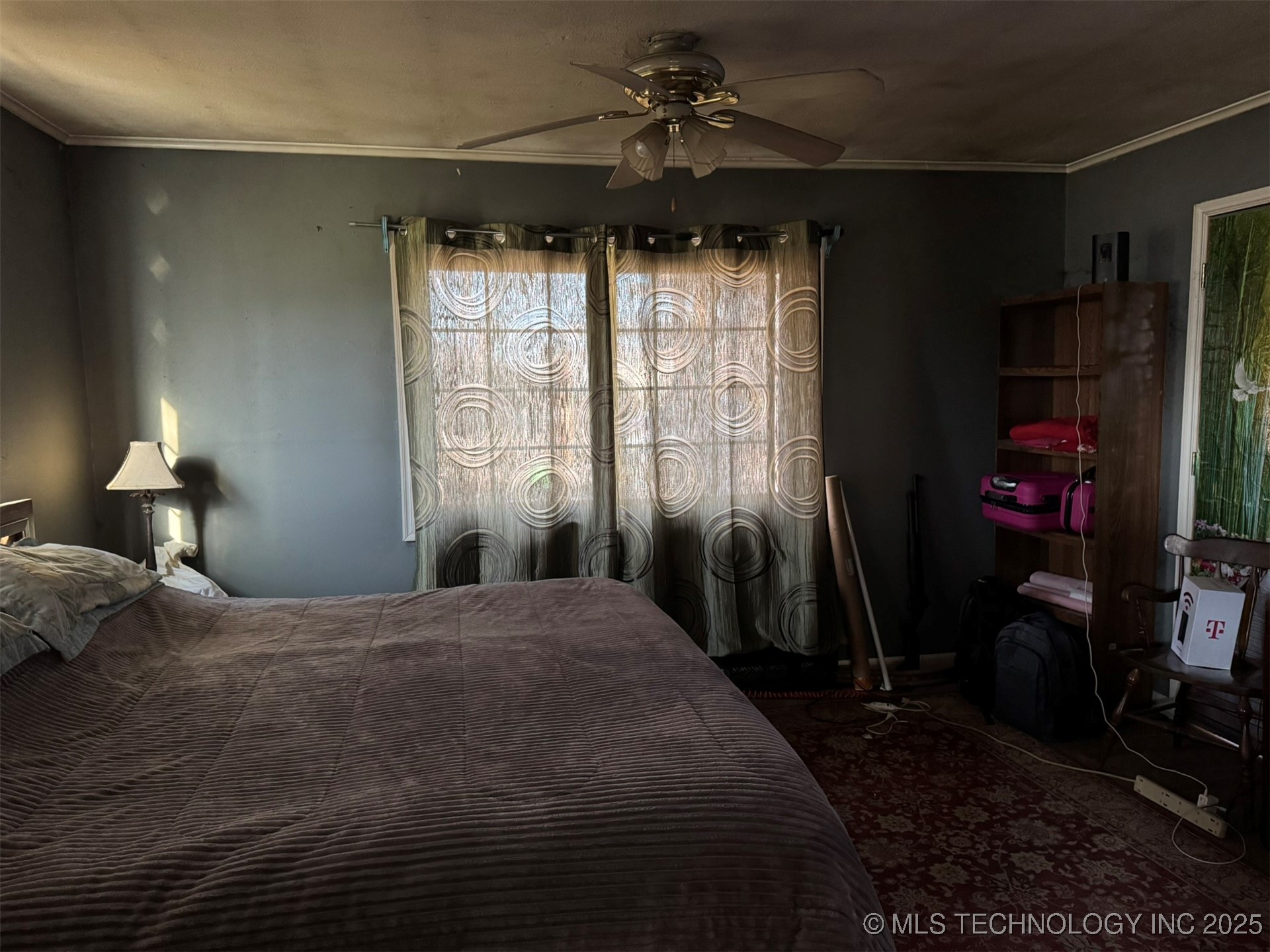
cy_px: 476
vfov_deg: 56.8
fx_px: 881
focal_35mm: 24
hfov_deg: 71.6
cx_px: 635
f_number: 1.78
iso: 640
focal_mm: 6.76
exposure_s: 1/40
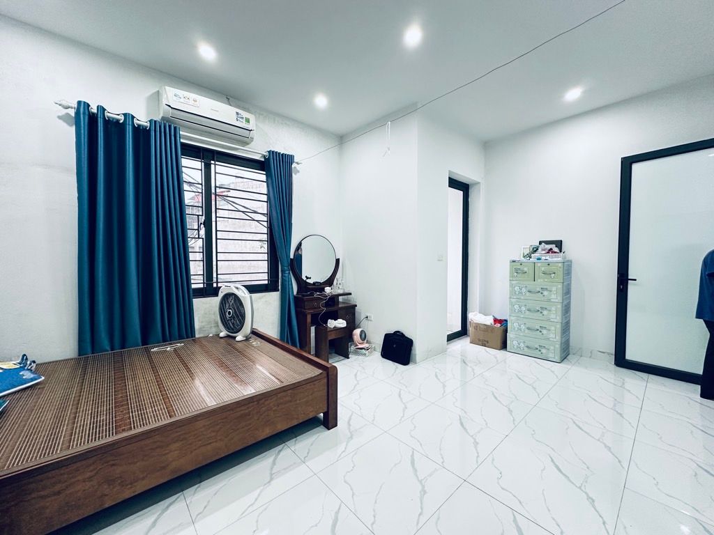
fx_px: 289
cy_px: 268
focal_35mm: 14
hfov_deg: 102.1
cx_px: 357
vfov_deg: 85.7
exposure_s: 1/50
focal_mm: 2.22
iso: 200
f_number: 2.2
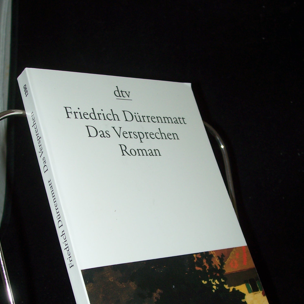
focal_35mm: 58
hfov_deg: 29.6
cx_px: 157
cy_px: 216
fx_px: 576
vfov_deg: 29.2
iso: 80
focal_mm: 7
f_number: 2.8
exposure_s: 1/60
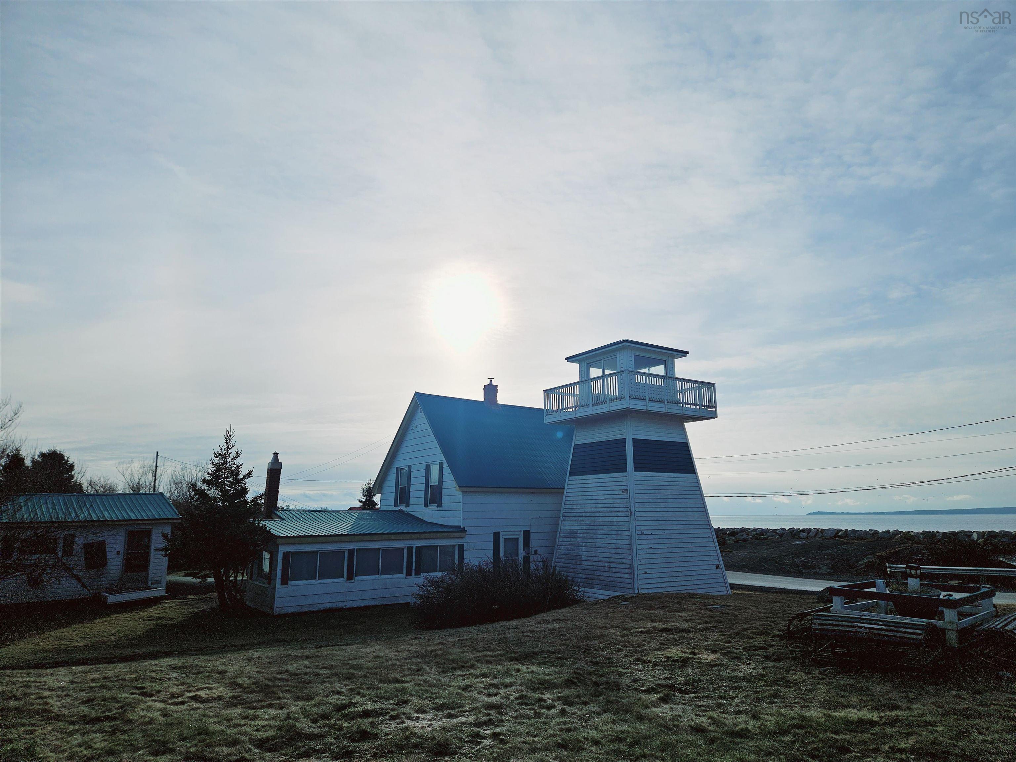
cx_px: 508
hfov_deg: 73.9
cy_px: 381
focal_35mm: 23
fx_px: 675
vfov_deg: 58.9
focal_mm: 5.4
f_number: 1.8
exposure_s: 1/8561
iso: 25
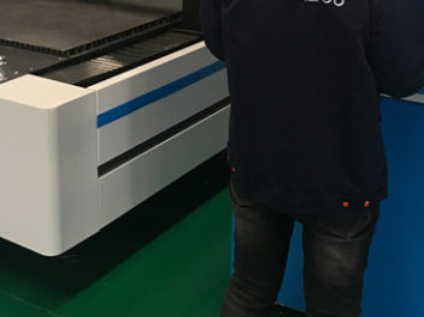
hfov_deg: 30.6
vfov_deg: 22.7
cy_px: 29
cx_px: 164
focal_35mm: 63
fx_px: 771
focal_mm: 4.15
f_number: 2.2
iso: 125
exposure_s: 1/17
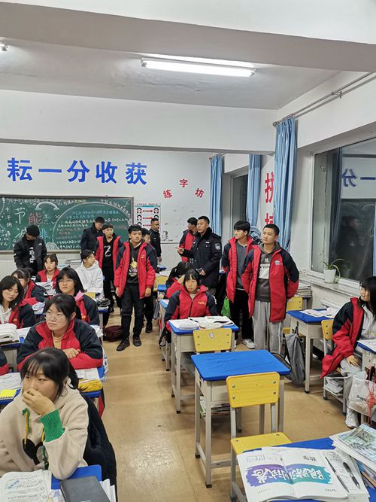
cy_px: 251
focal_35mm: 26
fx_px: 377
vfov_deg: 67.3
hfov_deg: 53.0
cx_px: 188
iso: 250
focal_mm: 4.75
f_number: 1.8
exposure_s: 1/50
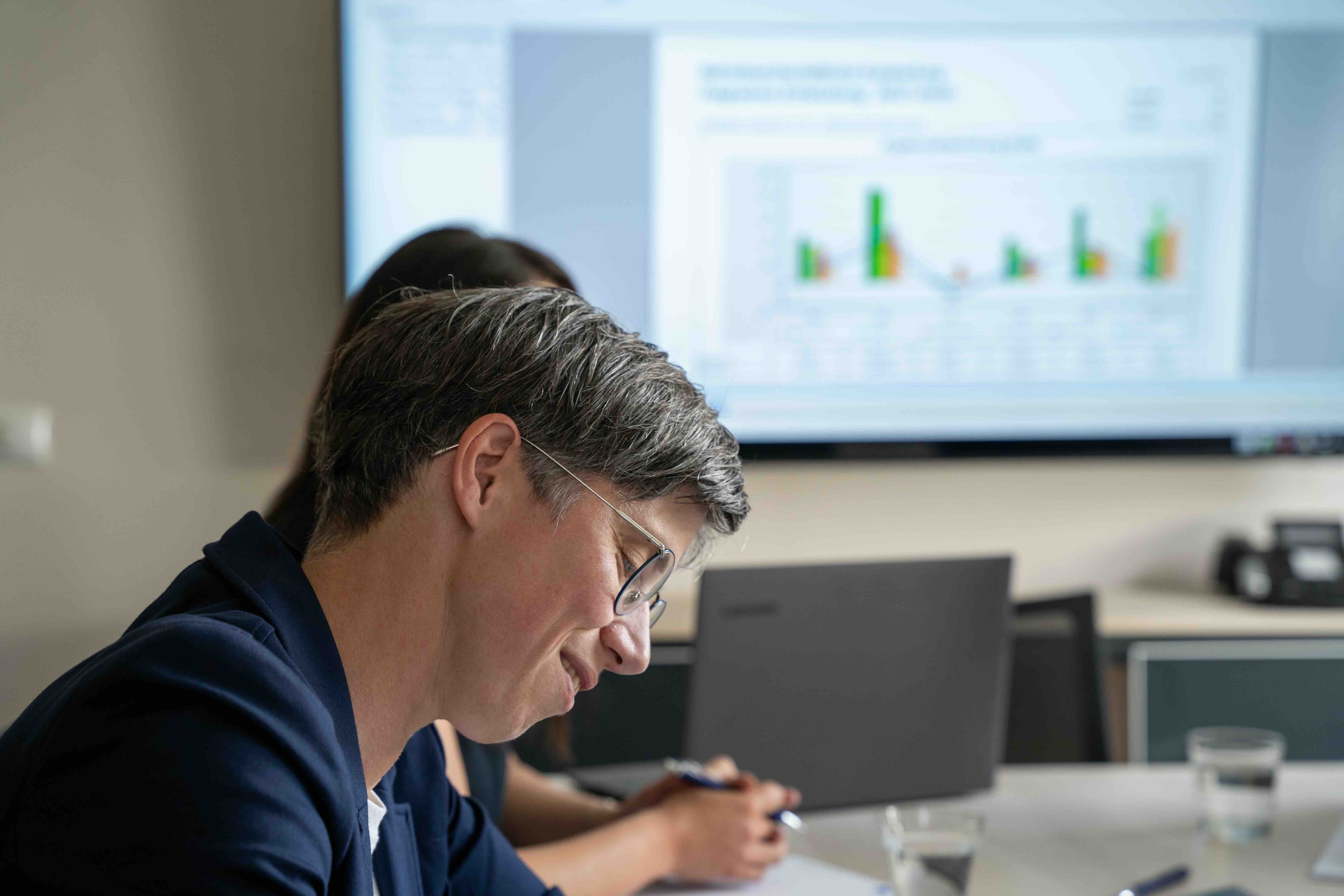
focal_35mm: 66
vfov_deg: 20.5
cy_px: 448
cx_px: 672
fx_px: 2475
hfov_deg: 30.4
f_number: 4
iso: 800
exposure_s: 1/160
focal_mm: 66.3
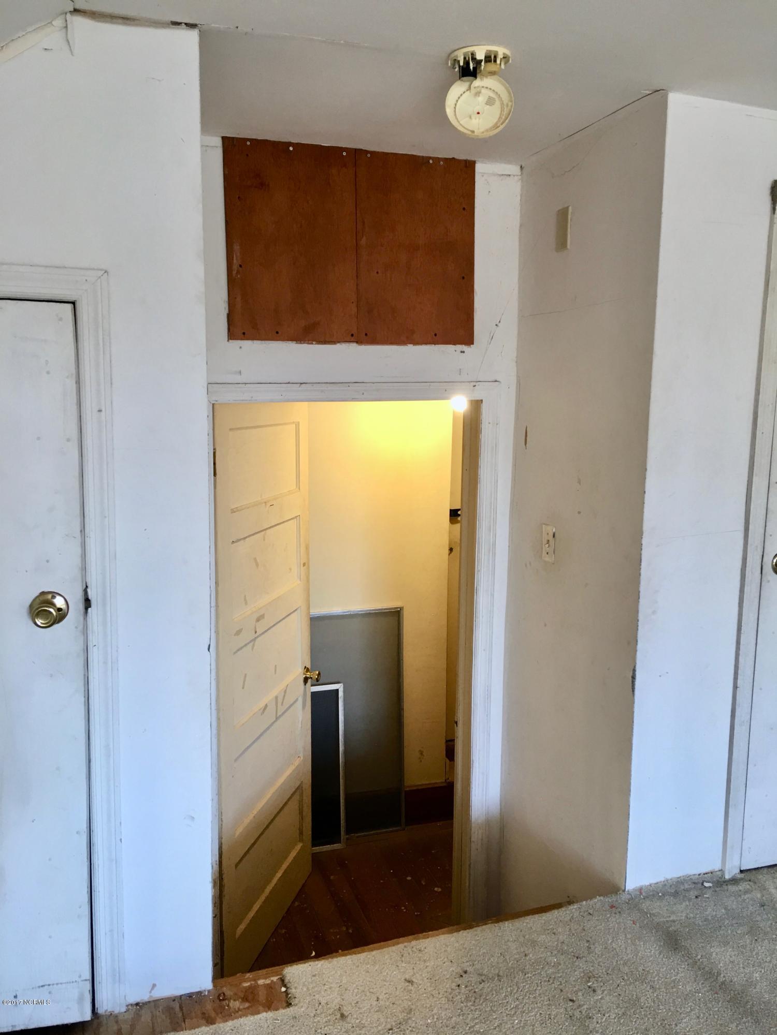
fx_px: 868
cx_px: 388
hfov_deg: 48.2
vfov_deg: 61.7
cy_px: 518
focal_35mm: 29
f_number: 2.2
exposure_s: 1/15
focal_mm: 4.15
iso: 25
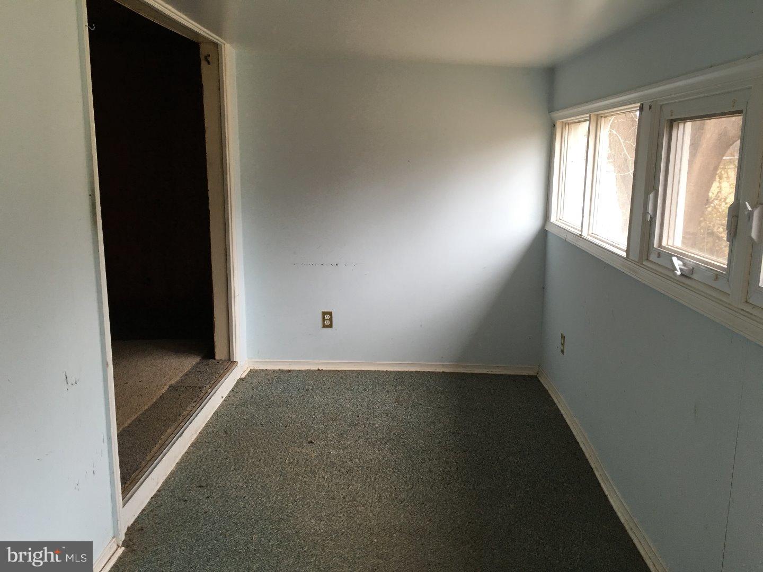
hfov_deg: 61.7
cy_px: 286
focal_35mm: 29
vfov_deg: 48.2
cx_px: 382
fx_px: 639
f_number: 2.2
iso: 40
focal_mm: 4.15
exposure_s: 1/30
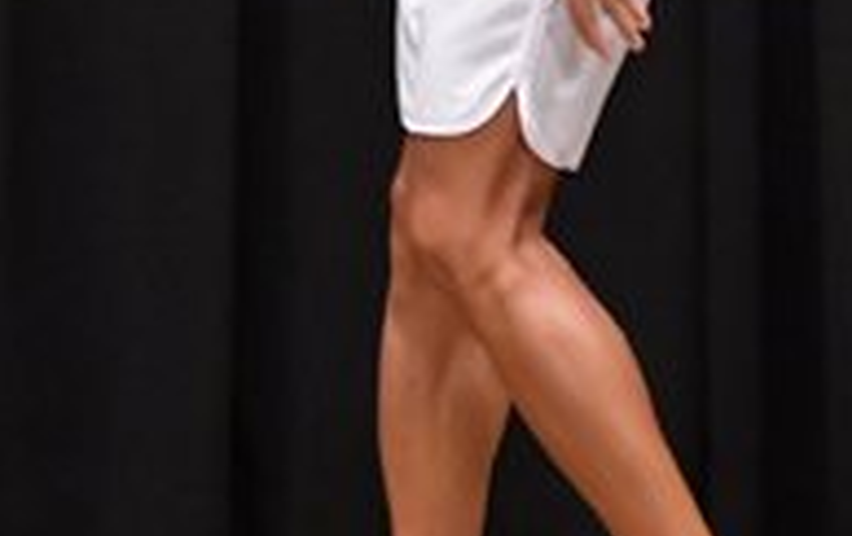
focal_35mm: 881
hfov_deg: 2.4
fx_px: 20492
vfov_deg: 1.5
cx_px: 485
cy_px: -193
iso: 6400
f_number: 5.6
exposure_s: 1/400
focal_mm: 145
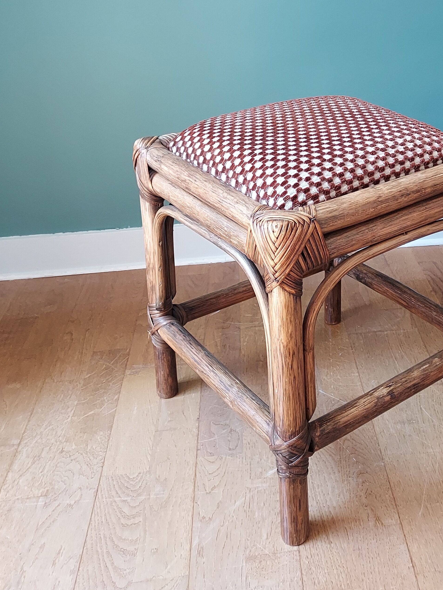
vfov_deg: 47.1
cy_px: 145
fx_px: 648
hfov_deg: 37.2
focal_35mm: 38
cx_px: 308
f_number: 1.8
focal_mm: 4.6
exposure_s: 1/60
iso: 400
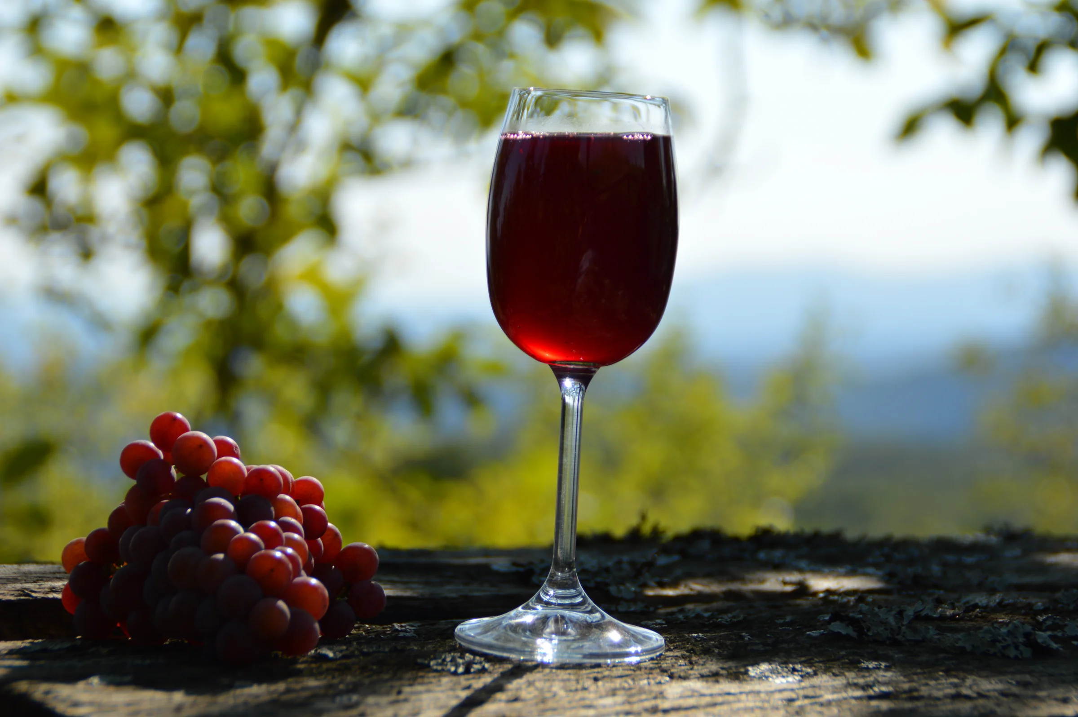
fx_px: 3366
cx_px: 539
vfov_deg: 12.2
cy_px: 358
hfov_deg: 18.2
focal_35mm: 112
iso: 100
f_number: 6.3
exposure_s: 1/640
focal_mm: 75
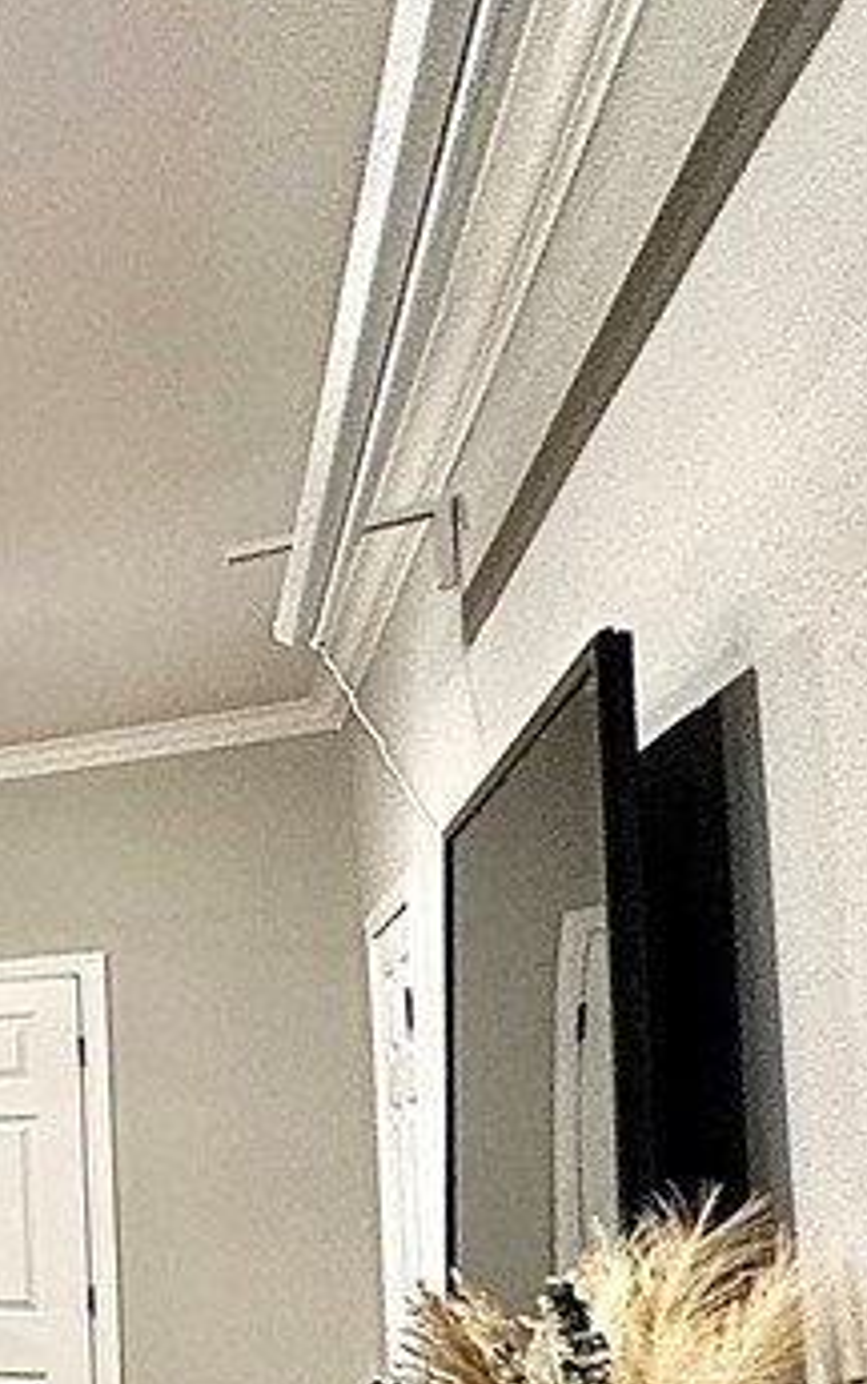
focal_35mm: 44
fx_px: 1661
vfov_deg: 42.5
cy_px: 1175
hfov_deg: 15.7
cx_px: -1164
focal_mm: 2.22
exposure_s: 1/60
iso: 320
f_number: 2.2
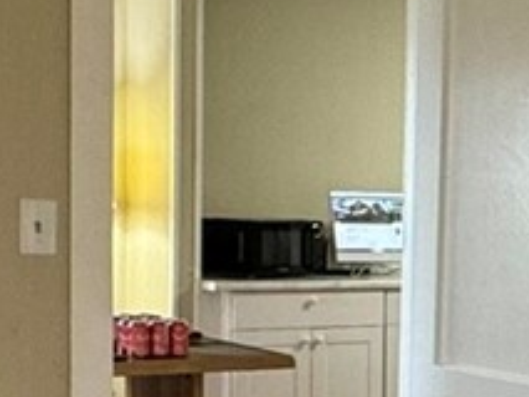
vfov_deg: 13.9
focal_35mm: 105
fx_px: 1606
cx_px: 825
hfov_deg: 16.8
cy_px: 377
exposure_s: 1/60
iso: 160
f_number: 2.2
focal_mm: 2.22
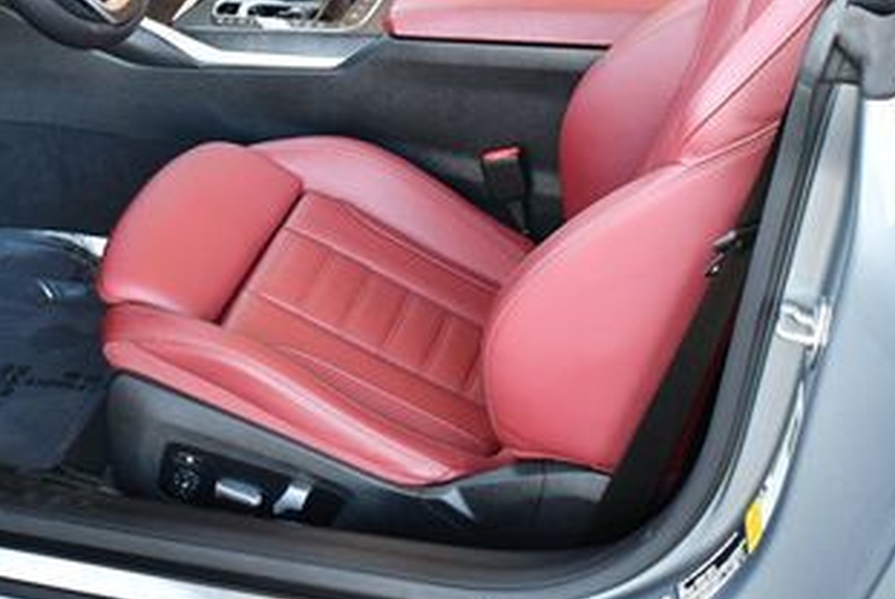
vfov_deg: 18.0
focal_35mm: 74
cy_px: 14
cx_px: 314
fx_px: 1841
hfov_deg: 27.2
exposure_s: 1/160
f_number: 3.5
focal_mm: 18
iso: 800
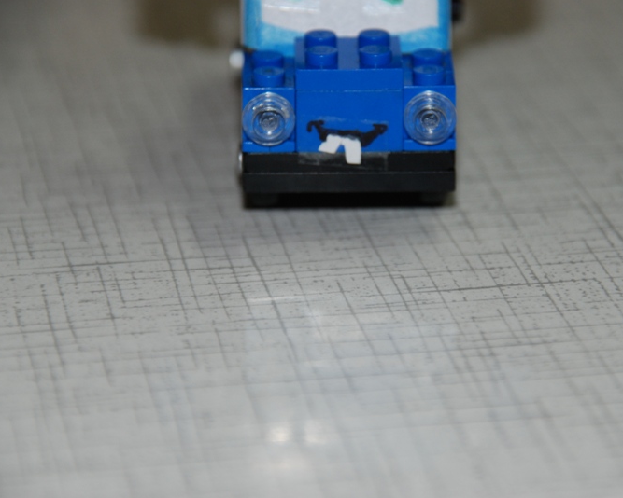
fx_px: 6234
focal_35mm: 338
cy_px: 249
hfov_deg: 5.7
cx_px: 346
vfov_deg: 4.6
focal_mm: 200
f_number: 6.3
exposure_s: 1/60
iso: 400
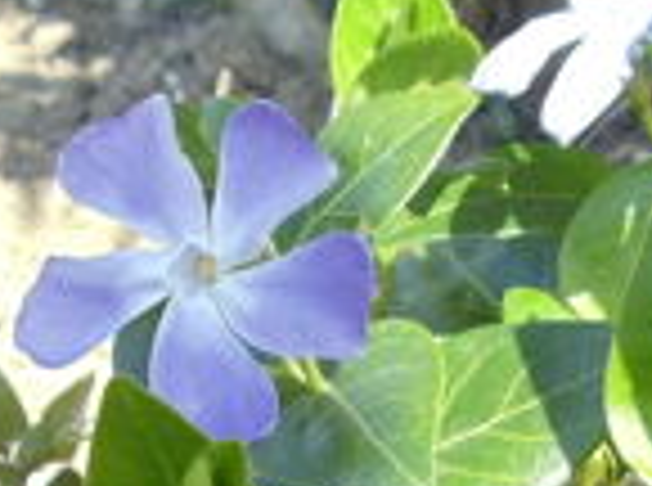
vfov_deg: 9.8
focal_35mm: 146
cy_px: 711
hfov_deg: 13.3
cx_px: -72
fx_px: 2743
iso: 100
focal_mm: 6
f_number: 3.5
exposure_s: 1/250
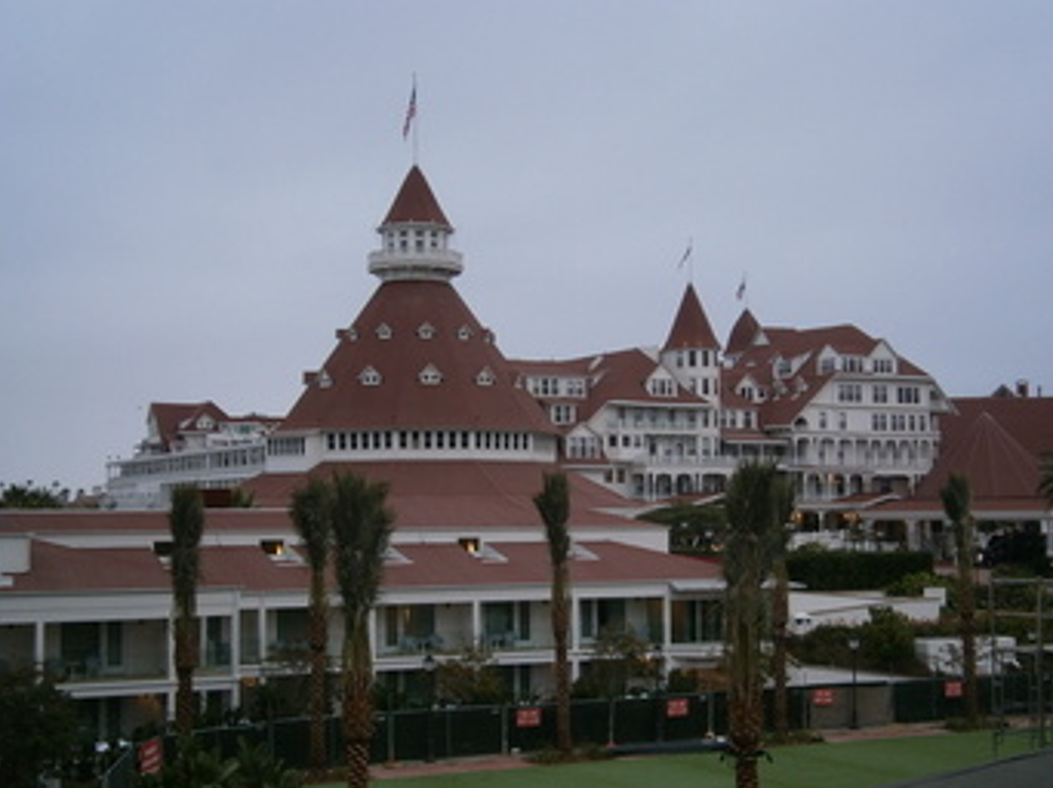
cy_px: 459
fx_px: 1672
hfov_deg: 34.9
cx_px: 582
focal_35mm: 55
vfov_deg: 26.5
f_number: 3.4
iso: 80
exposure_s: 1/50
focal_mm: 8.3
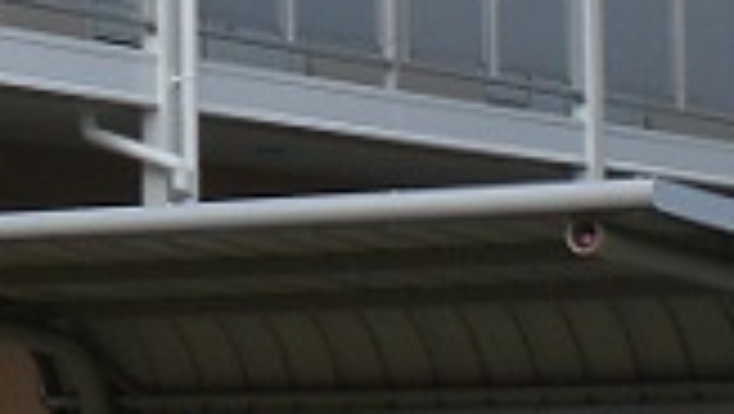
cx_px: 106
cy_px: 22
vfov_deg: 6.3
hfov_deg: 11.0
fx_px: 3779
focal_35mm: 194
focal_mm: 6.3
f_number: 4.4
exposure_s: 1/400
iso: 50
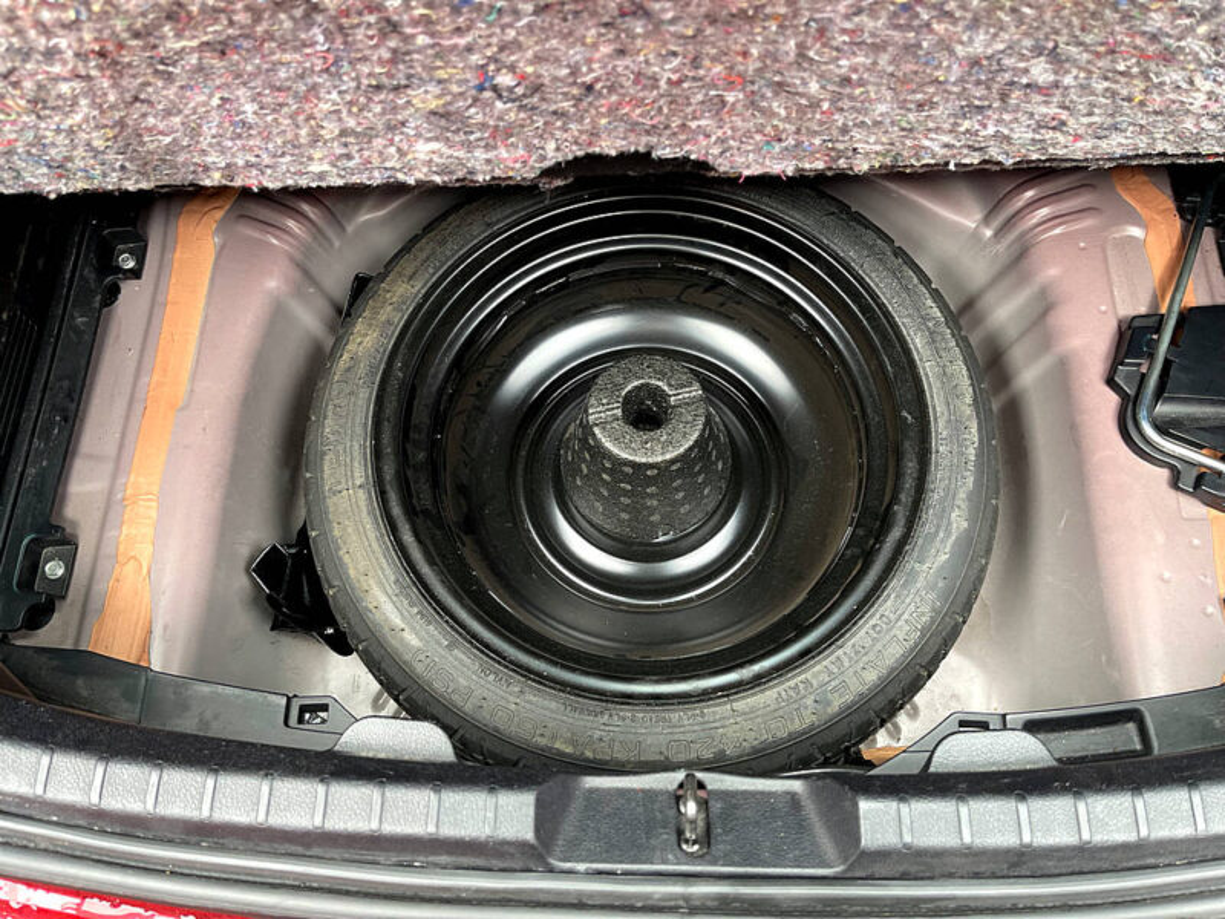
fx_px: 920
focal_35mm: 26
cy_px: 460
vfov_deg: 53.1
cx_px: 612
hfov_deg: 67.3
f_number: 1.6
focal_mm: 5.1
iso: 160
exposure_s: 1/60
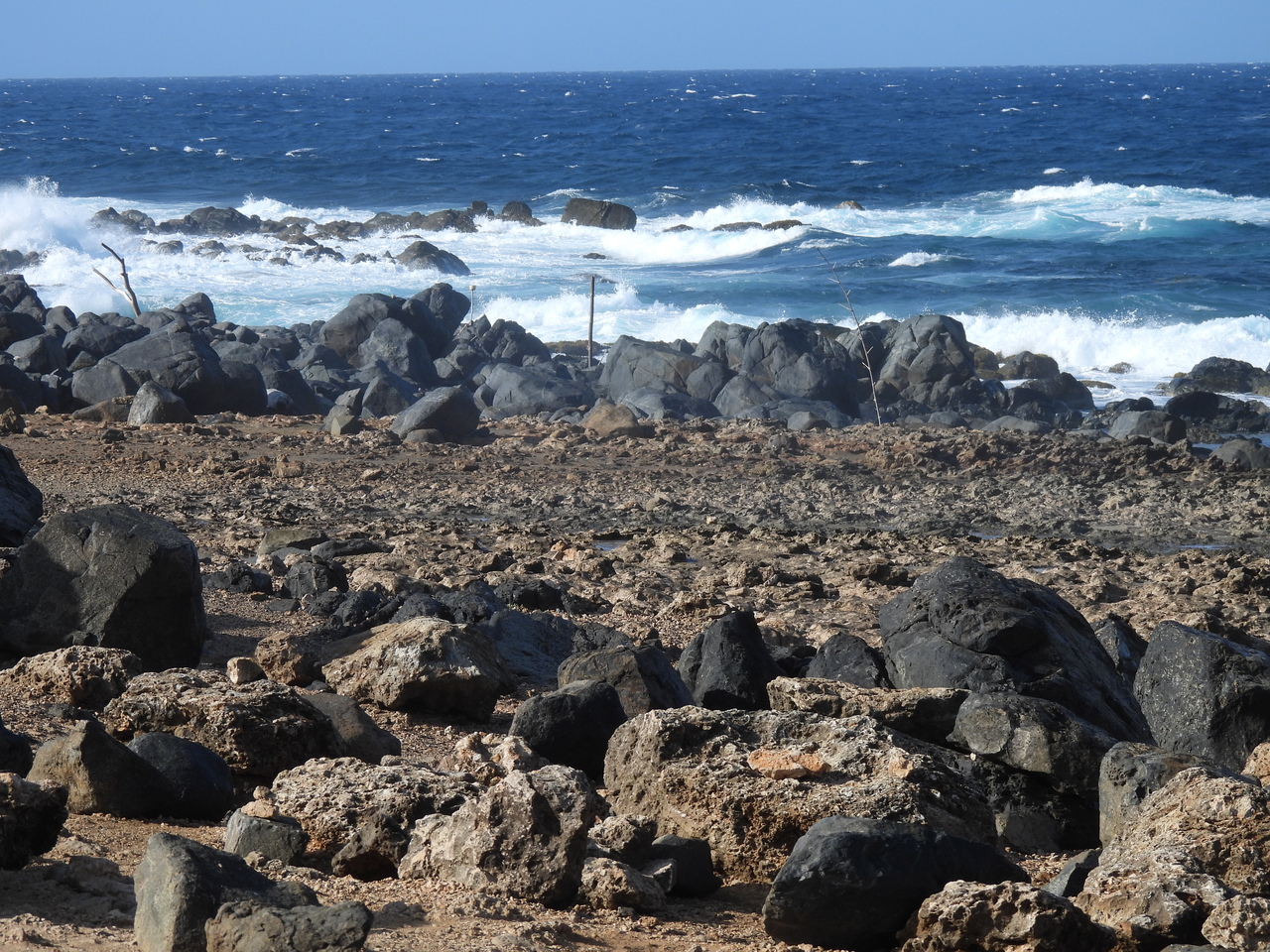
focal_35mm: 200
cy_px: 476
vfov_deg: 7.4
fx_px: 7338
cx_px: 635
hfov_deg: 9.9
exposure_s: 1/800
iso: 100
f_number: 4.5
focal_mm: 35.7
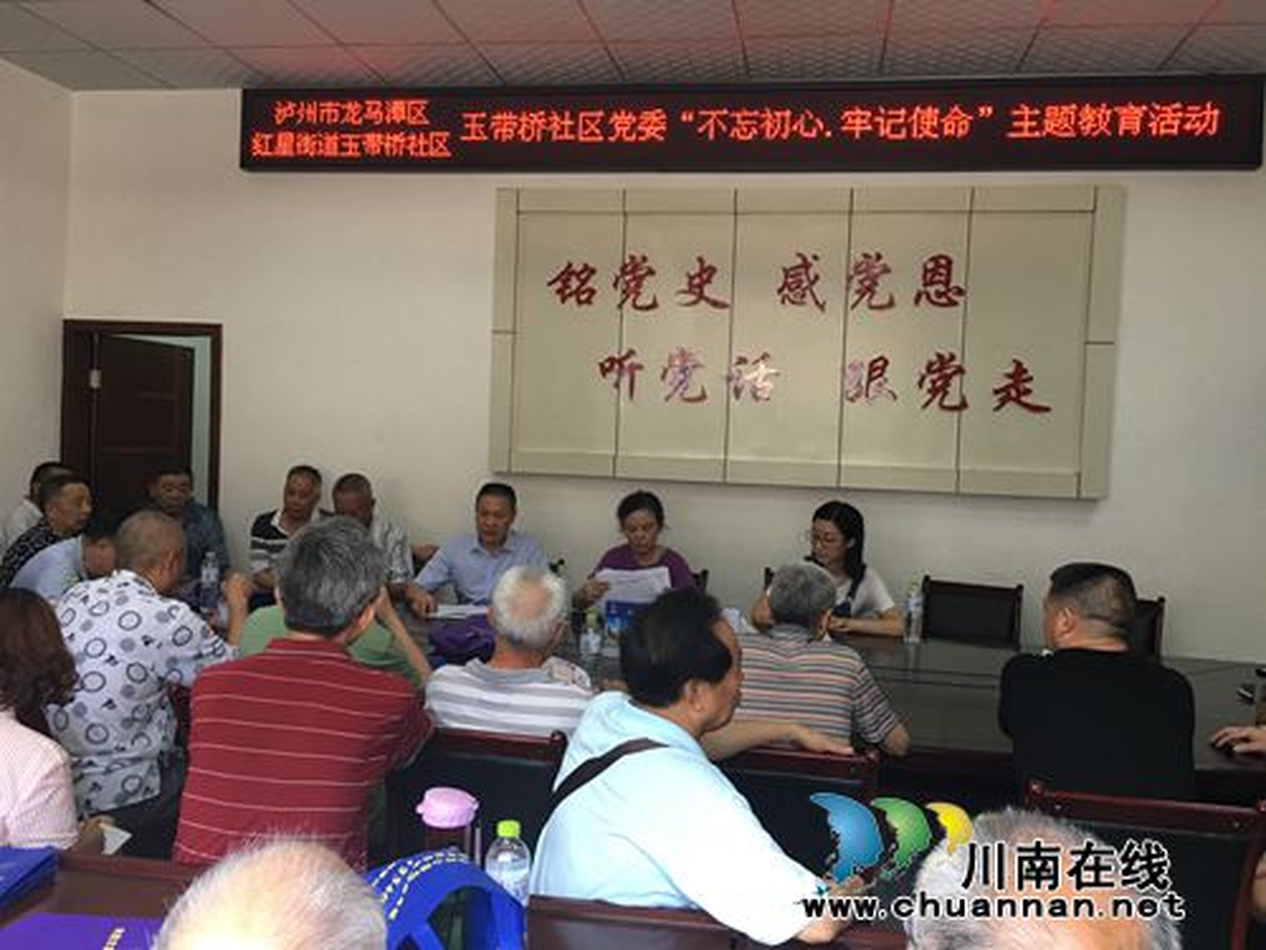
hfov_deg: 61.7
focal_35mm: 29
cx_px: 633
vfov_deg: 48.2
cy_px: 475
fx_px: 1061
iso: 40
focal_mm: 4.15
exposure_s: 1/33
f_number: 2.2
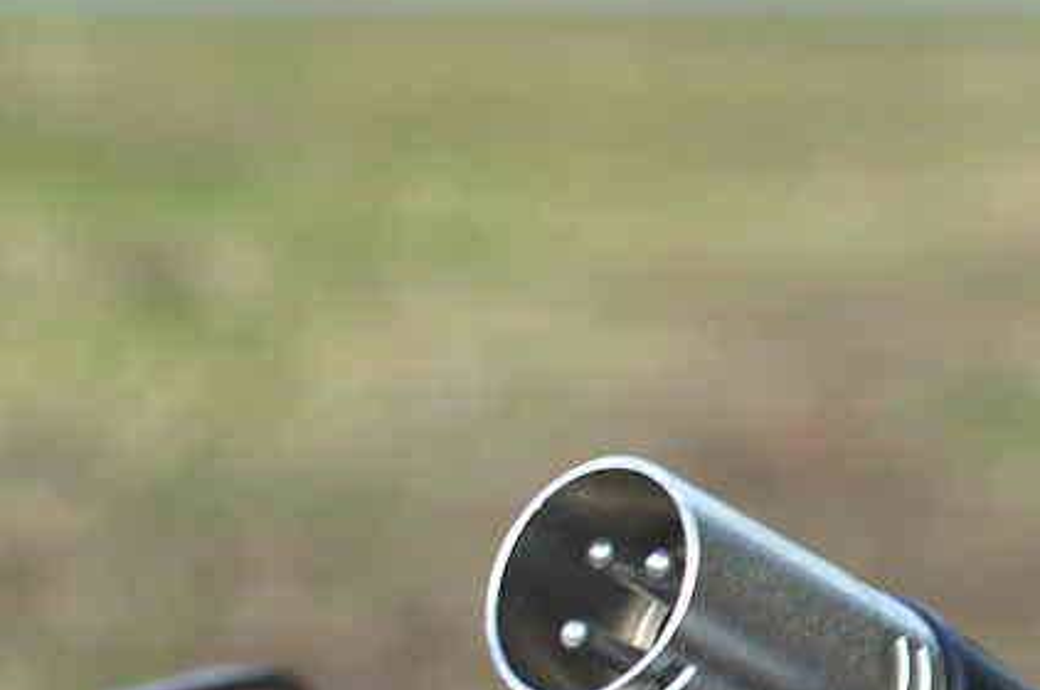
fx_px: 6465
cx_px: 1861
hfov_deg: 8.8
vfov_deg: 6.0
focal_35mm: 224
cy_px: 1281
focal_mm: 35
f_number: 5.6
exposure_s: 1/60
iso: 400
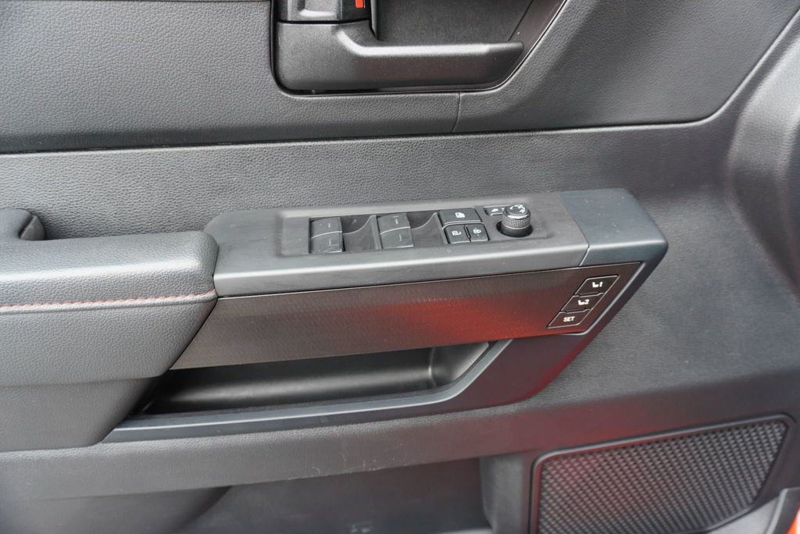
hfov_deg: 73.7
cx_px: 400
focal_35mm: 24
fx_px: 534
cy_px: 267
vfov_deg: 53.2
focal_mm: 16
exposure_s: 1/60
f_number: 4
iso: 320
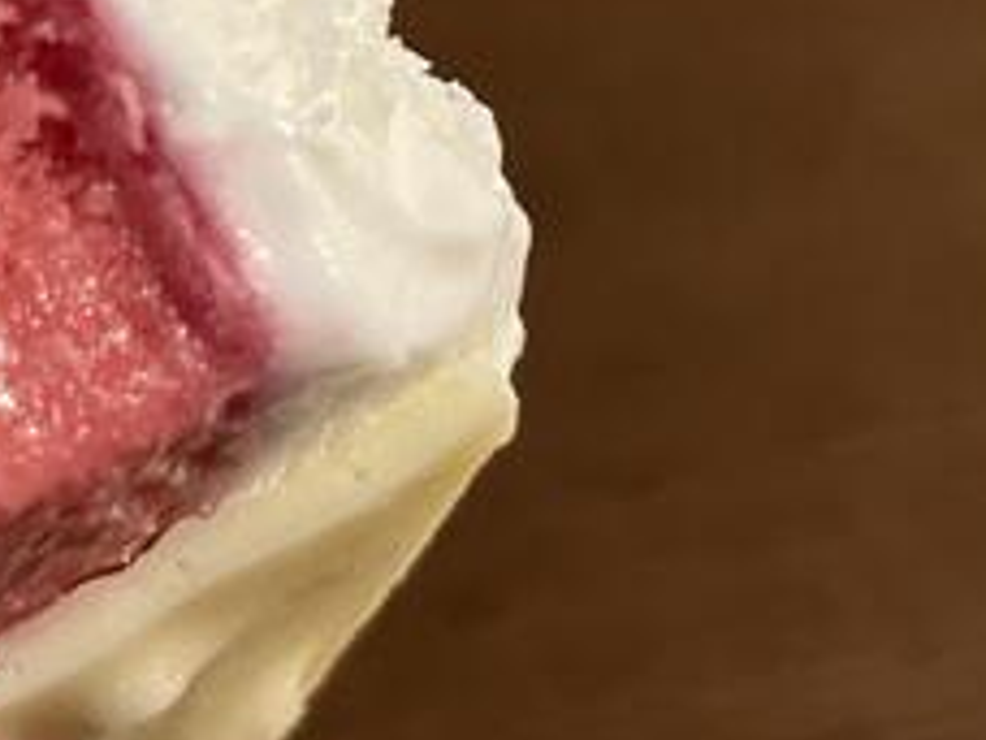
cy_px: 184
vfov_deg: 17.1
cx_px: 138
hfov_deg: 22.3
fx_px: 2450
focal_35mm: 86
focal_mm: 3.99
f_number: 1.8
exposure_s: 1/33
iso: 400
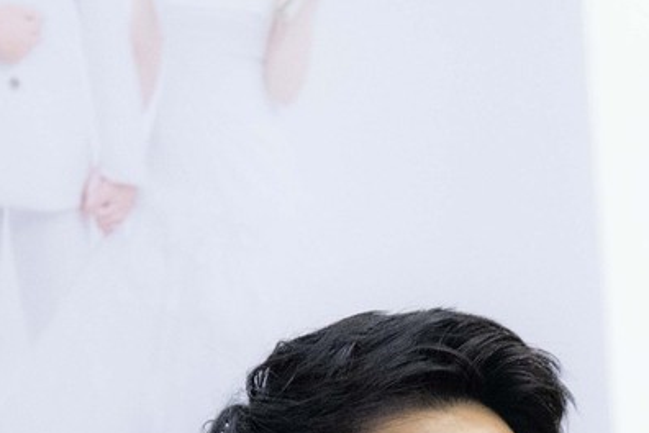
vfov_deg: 3.3
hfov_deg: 5.0
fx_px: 7463
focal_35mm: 414
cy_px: 1027
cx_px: 495
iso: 3200
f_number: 2.8
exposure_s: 1/200
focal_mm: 82
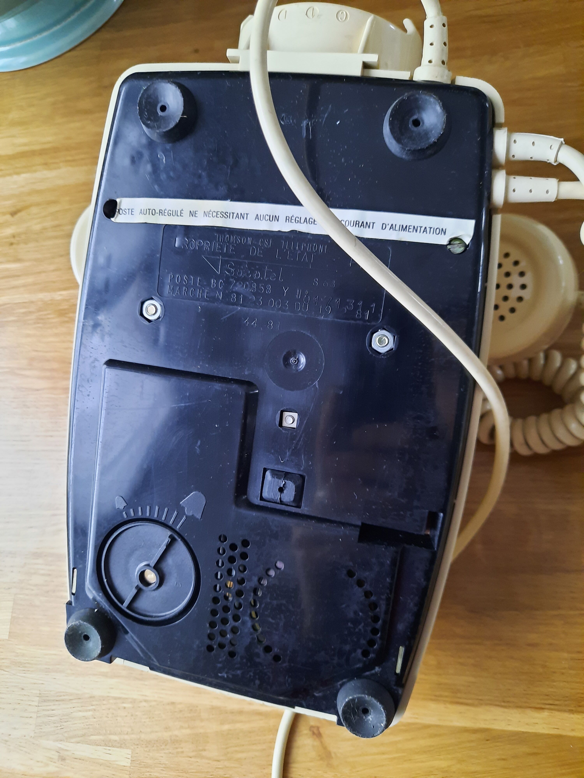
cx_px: 292
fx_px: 562
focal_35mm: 25
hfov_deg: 54.9
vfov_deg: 69.4
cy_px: 389
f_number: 2
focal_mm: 4.6
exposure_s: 1/25
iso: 500
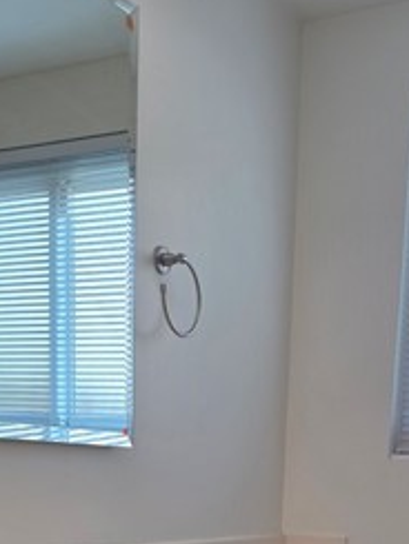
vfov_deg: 28.0
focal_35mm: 60
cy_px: 659
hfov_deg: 24.4
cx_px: 207
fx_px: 944
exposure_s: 1/120
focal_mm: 6.3
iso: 80
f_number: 1.7
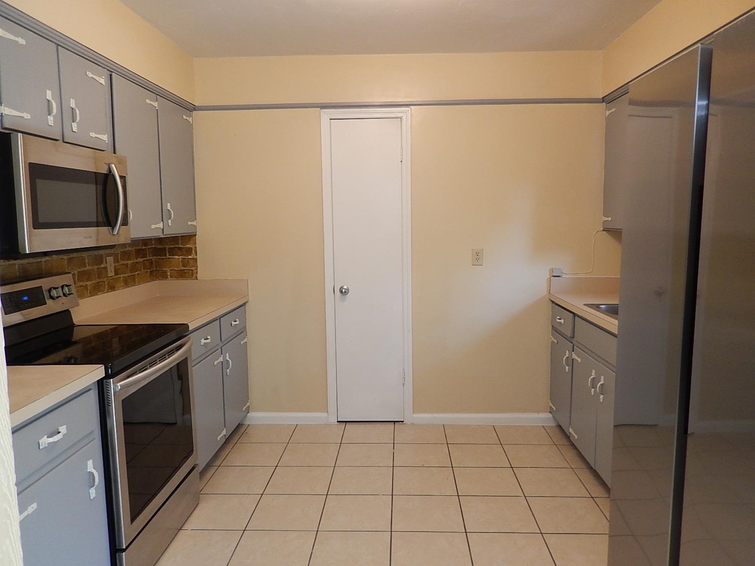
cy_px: 283
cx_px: 378
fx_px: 545
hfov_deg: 69.4
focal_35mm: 25
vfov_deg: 54.9
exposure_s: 1/30
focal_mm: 4.5
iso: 220
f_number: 3.4
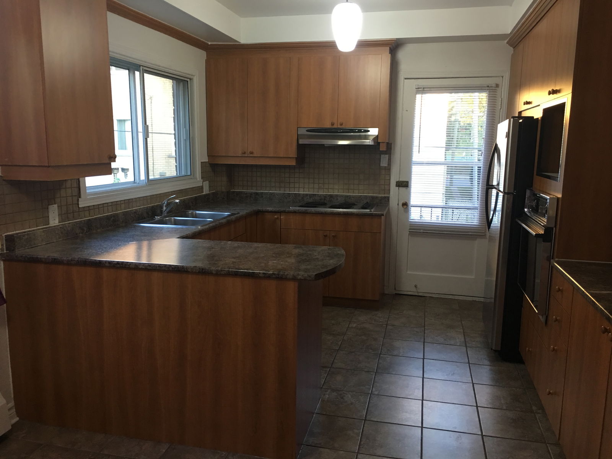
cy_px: 230
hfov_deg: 61.7
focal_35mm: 29
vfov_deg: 48.2
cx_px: 306
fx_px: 513
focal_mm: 4.15
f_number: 2.2
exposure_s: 1/15
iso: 50
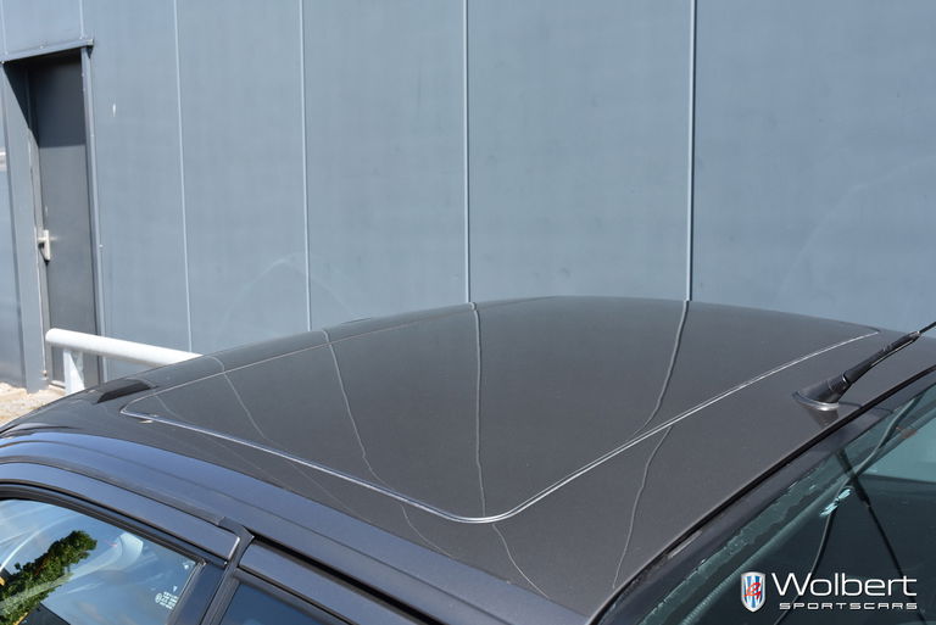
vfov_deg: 35.5
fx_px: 976
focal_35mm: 38
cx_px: 468
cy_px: 312
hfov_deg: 51.3
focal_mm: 25
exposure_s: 1/500
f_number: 8
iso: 560
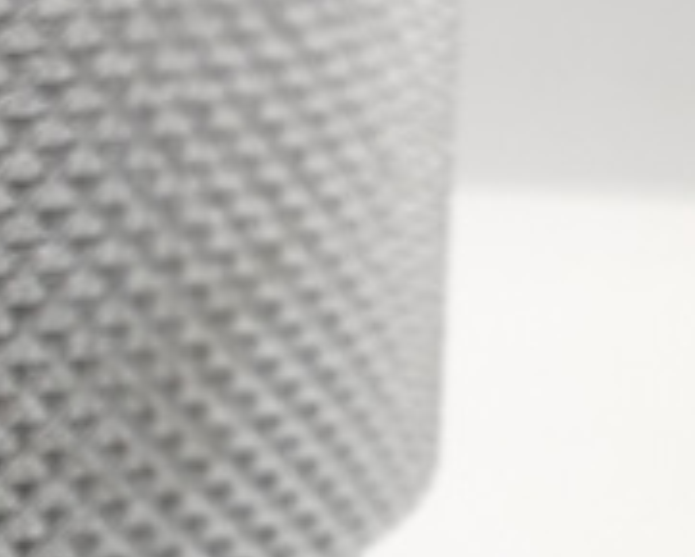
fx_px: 2223
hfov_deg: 17.0
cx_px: -129
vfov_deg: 13.0
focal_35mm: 108
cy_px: 991
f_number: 1.79
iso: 112
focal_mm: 4.74
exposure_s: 1/254
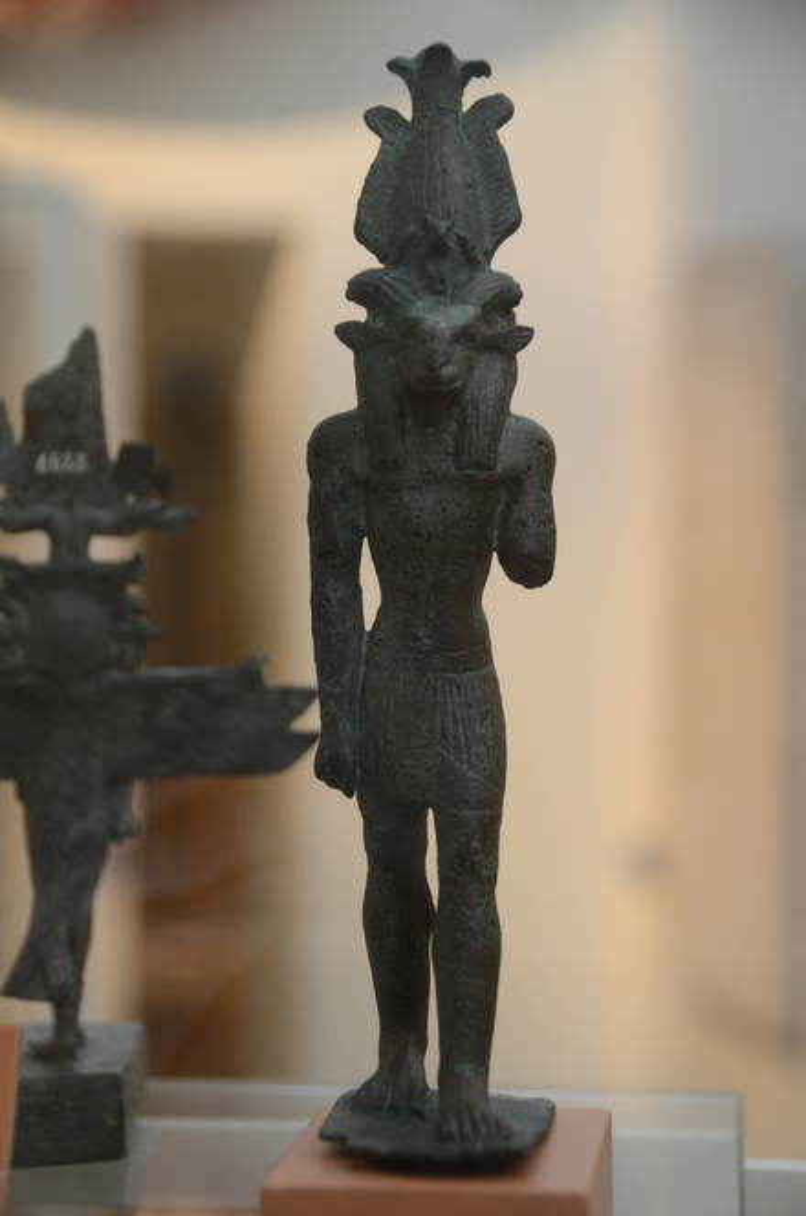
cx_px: 403
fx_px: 3541
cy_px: 608
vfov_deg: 19.5
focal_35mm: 105
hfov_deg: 13.0
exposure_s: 1/50
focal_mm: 70
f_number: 5
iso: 1000
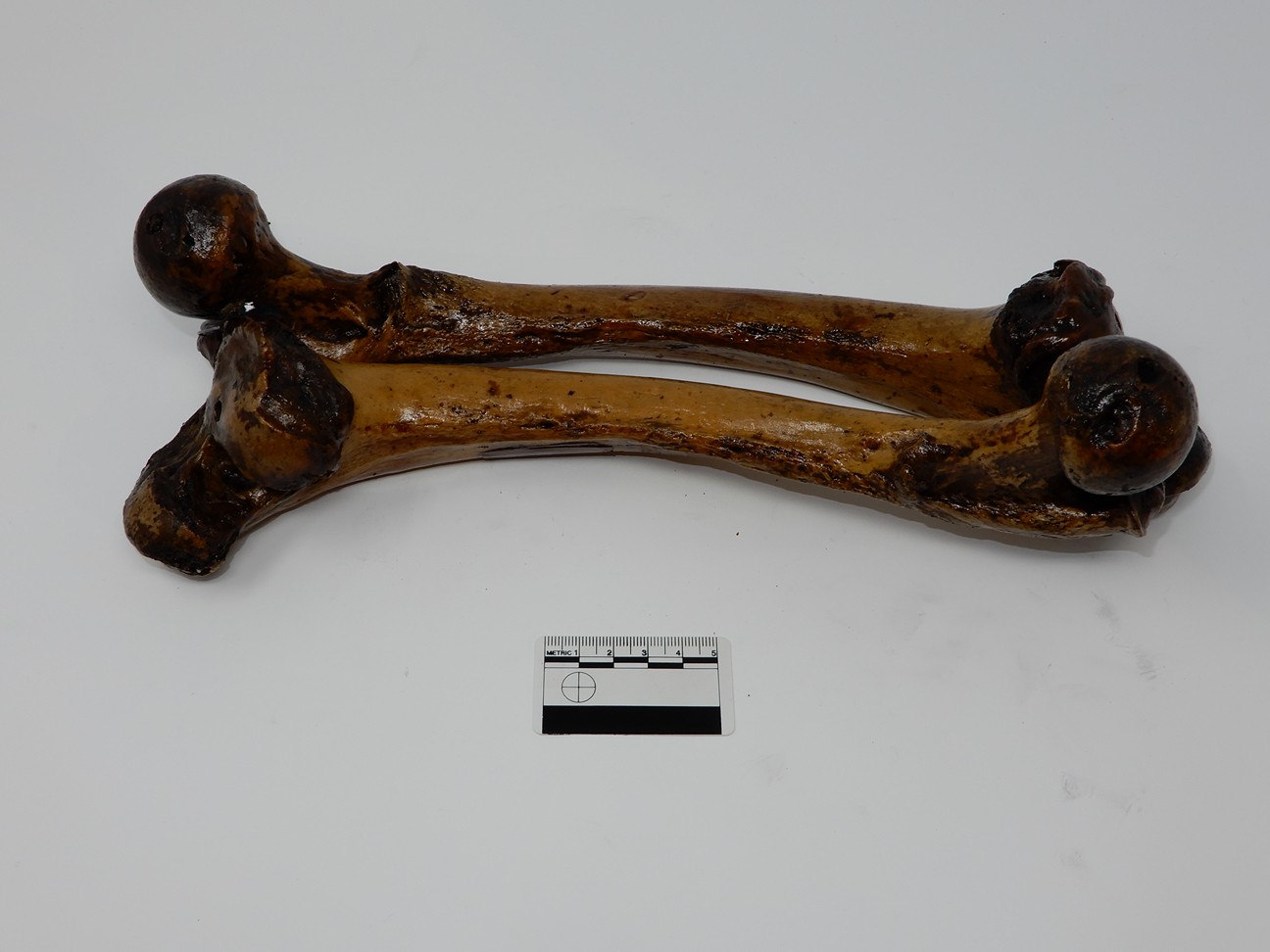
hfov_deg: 44.8
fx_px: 1541
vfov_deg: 34.3
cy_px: 476
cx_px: 635
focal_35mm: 42
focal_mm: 7.5
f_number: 5
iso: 80
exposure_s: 1/50
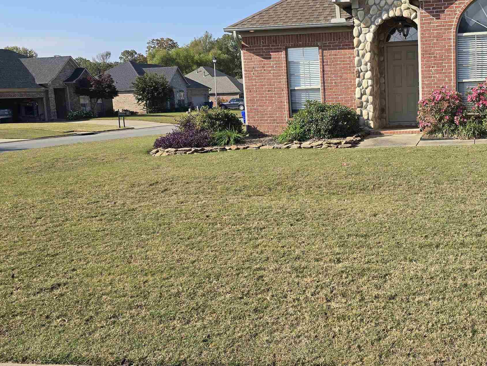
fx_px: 591
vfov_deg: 34.4
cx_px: 356
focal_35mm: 42
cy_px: 181
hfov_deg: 43.6
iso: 12
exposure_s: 1/752
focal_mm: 6.3
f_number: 1.7
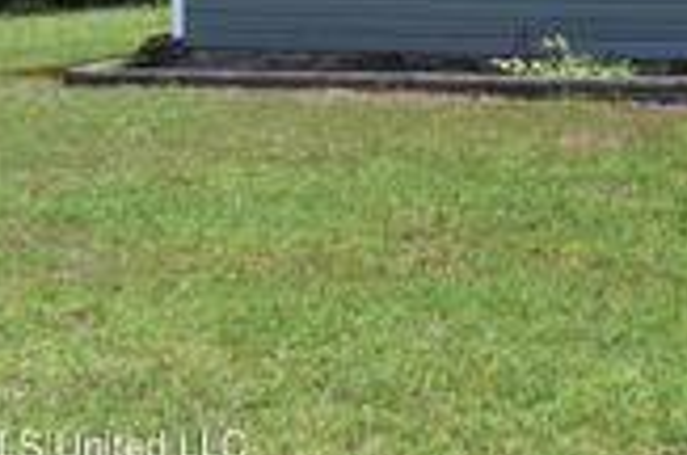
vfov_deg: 15.3
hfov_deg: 21.0
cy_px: -192
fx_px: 1581
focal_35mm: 83
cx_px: 1012
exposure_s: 1/160
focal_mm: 18
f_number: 8
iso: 100
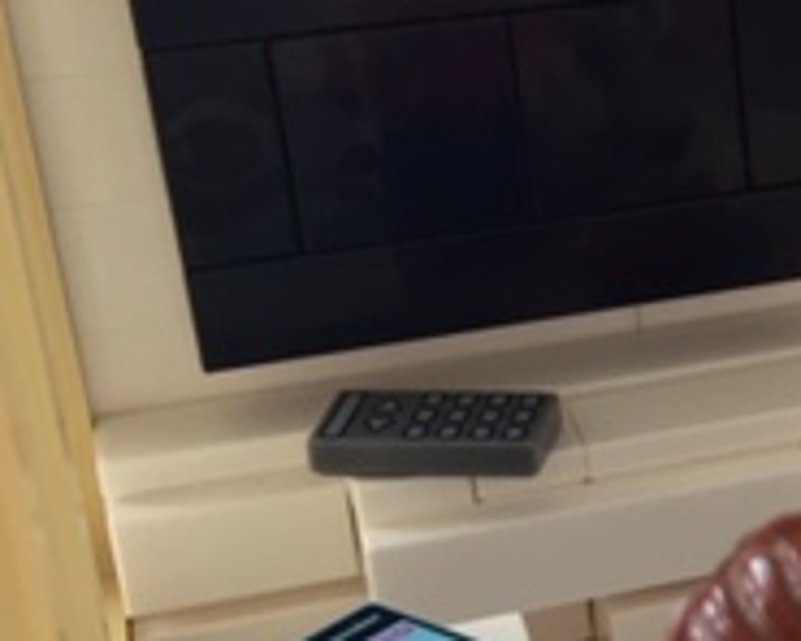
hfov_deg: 17.4
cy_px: 381
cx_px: 1234
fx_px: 2323
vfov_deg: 15.7
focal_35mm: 98
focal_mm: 4.15
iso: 40
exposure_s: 1/60
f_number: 2.2
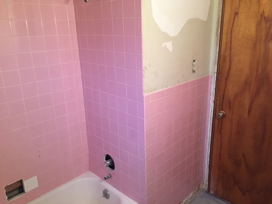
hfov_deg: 61.7
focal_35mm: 29
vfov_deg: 48.2
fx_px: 228
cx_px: 136
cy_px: 102
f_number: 2.2
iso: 160
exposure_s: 1/30
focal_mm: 4.15
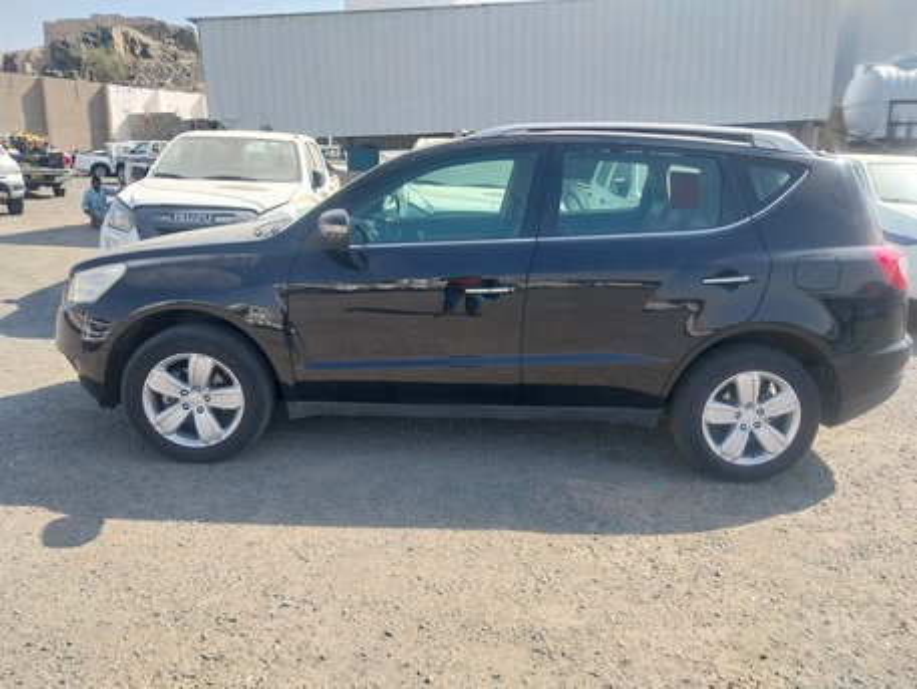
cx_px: 458
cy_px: 344
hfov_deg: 67.3
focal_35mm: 26
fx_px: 689
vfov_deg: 53.1
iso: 25
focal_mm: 4
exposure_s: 1/432
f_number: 1.8
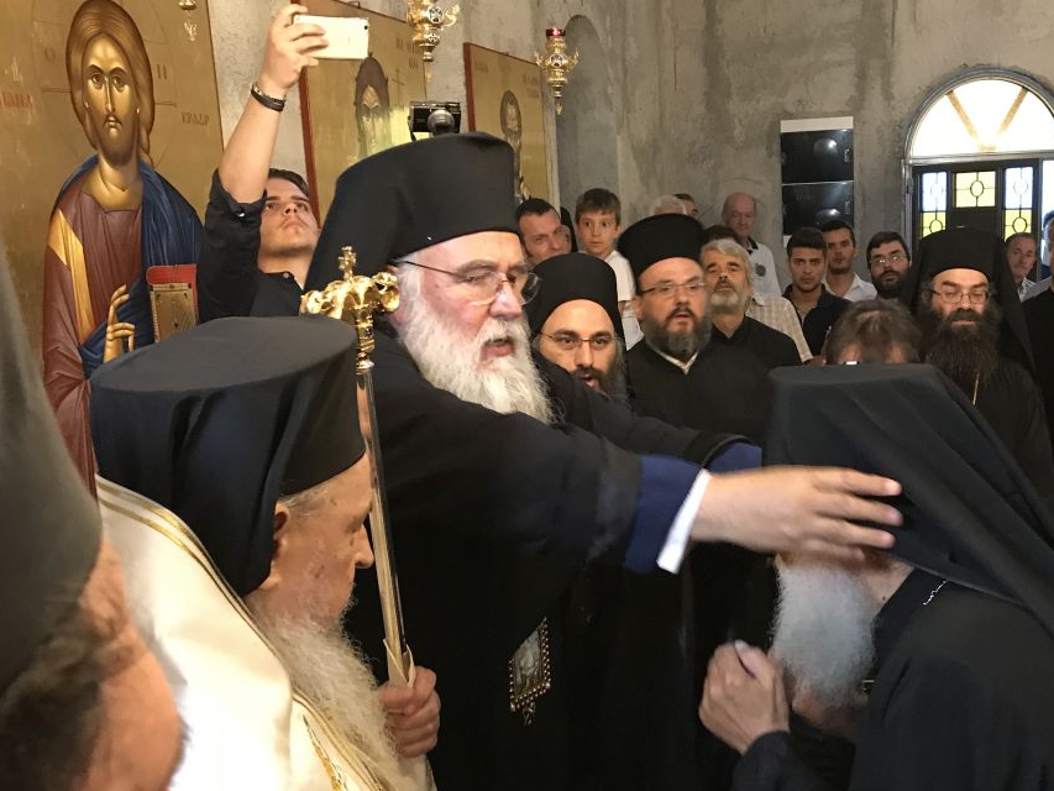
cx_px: 704
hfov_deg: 44.1
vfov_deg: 34.1
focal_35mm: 42
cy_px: 519
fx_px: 1279
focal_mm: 3.99
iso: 100
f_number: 1.8
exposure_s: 1/6
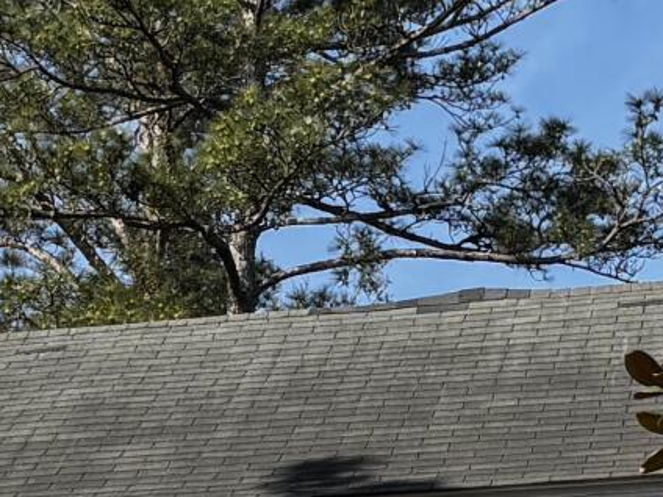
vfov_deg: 7.9
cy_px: 731
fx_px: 3524
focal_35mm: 184
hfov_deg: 10.7
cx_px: 317
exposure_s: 1/1695
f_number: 1.6
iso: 50
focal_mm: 5.96
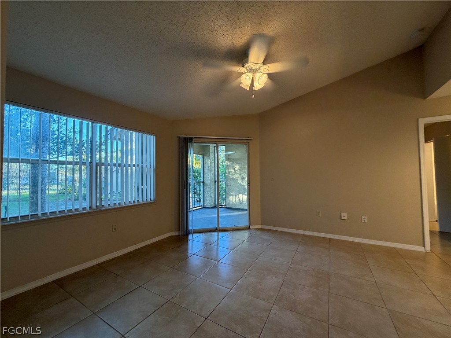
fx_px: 182
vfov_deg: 85.7
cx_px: 226
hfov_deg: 102.1
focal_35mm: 14
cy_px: 169
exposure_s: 1/60
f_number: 2.2
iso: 200
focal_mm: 2.22
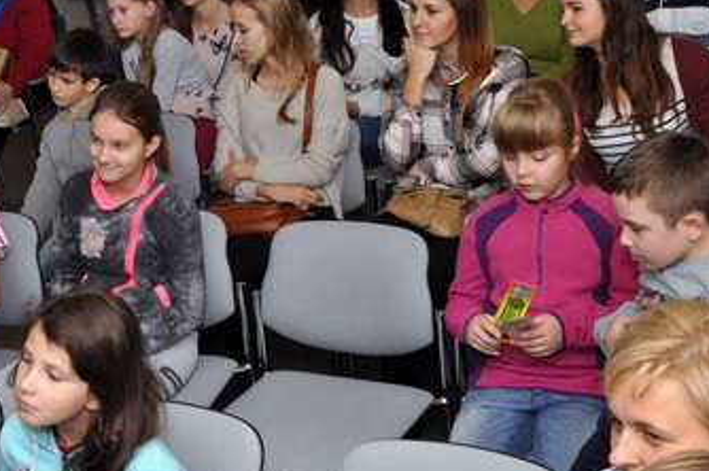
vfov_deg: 18.6
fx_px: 1436
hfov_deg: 27.5
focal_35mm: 73
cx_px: 219
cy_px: 197
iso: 800
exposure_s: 1/60
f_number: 13
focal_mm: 25
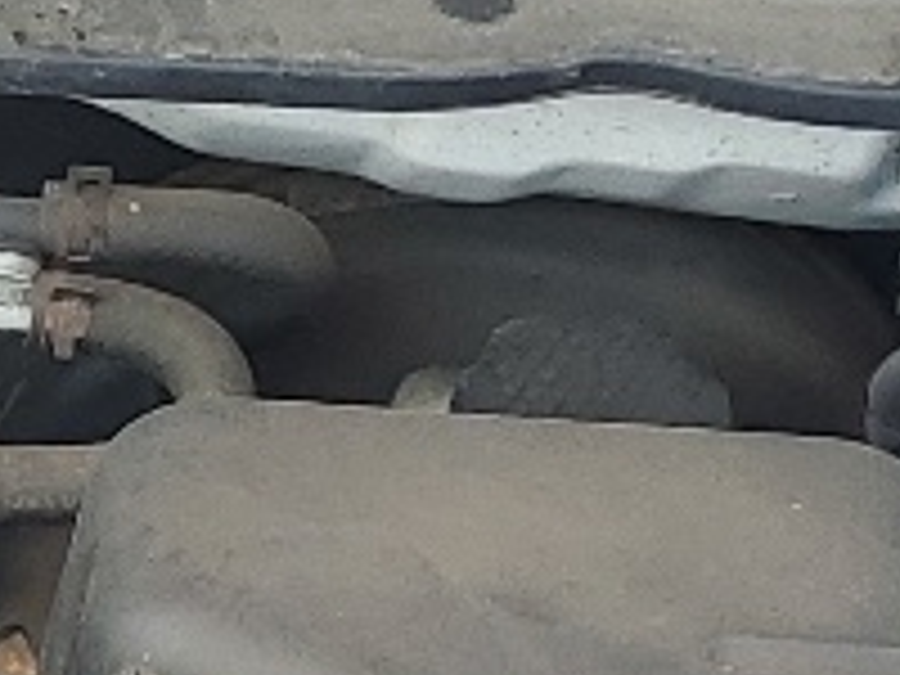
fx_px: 5408
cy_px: 1210
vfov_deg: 7.0
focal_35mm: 208
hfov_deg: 8.8
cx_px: -1094
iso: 50
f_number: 1.5
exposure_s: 1/588
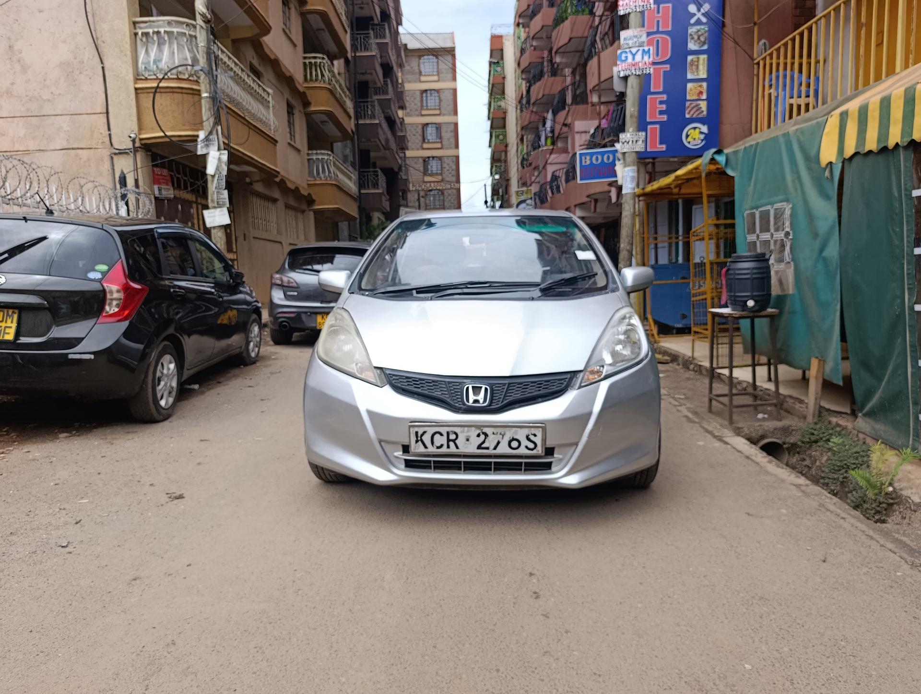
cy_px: 347
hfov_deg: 73.8
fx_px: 613
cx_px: 460
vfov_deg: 59.0
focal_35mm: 23
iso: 50
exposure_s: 1/312
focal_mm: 6.11
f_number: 1.65
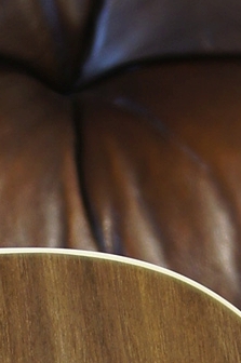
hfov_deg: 2.7
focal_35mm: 511
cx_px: 35
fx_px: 5147
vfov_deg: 3.9
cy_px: 974
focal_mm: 50
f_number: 4.5
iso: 100
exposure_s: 1/8
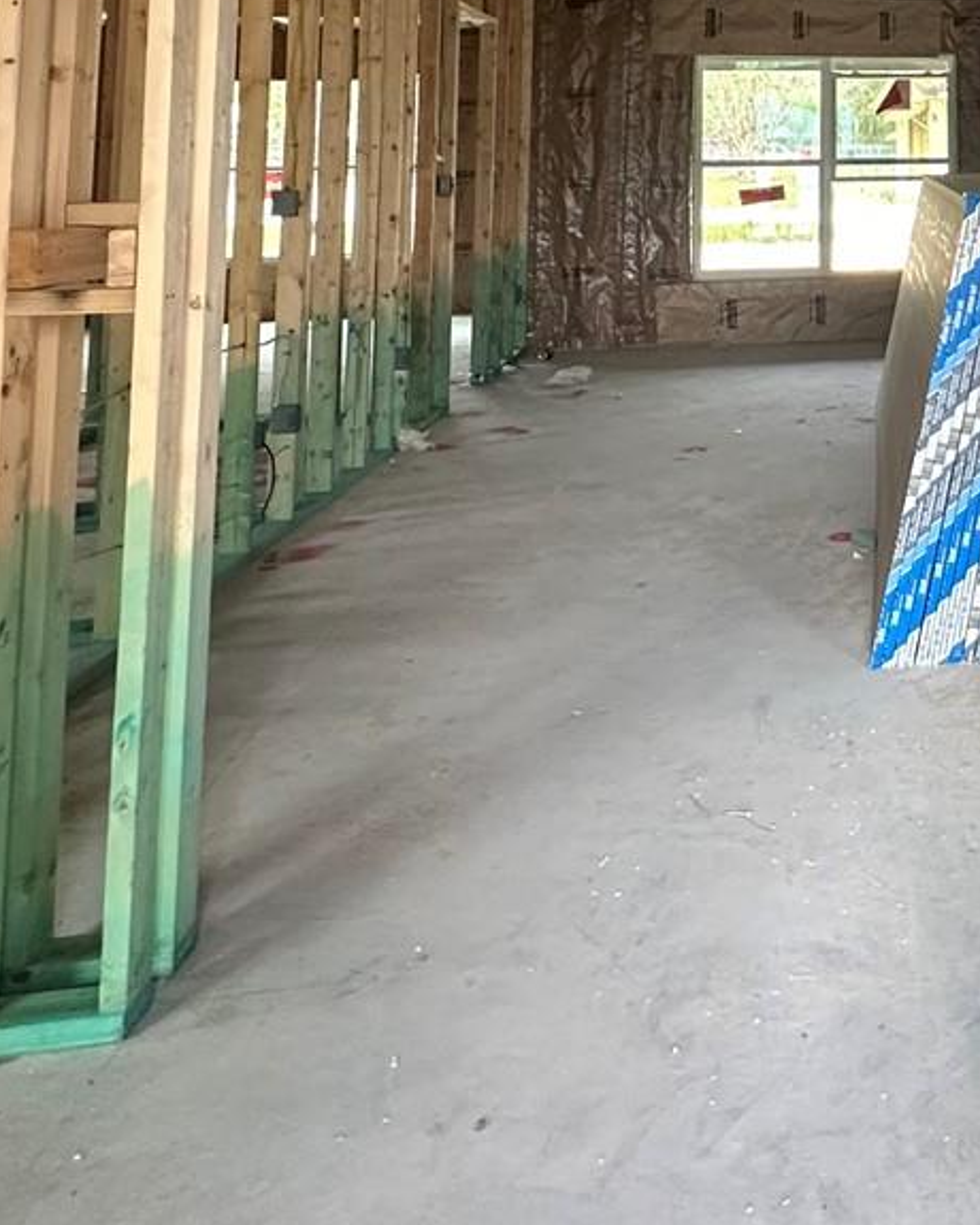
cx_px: 1048
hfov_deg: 34.4
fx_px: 1378
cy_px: 17
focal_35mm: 38
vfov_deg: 42.0
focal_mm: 2.22
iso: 320
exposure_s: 1/68
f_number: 2.2
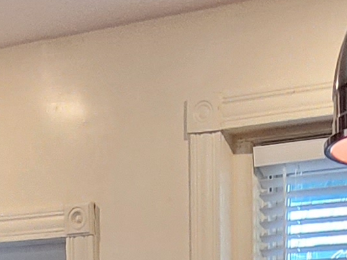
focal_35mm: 98
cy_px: 543
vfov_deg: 12.9
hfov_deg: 20.0
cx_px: 234
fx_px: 982
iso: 320
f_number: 2.2
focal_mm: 1.74
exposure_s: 1/59
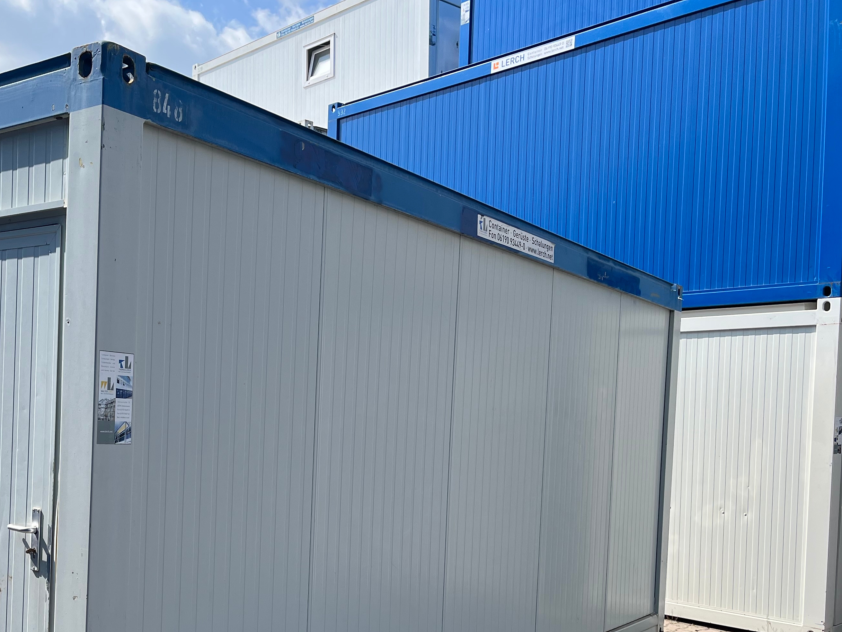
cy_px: 452
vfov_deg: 35.4
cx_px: 269
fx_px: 973
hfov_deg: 45.9
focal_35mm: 40
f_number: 1.6
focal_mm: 5.1
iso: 50
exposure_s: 1/3049
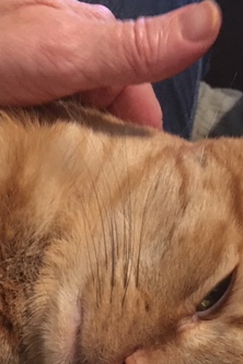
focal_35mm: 58
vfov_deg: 32.7
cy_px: 331
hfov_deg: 23.3
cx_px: 86
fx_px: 587
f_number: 2.2
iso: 500
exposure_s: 1/15
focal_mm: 4.15
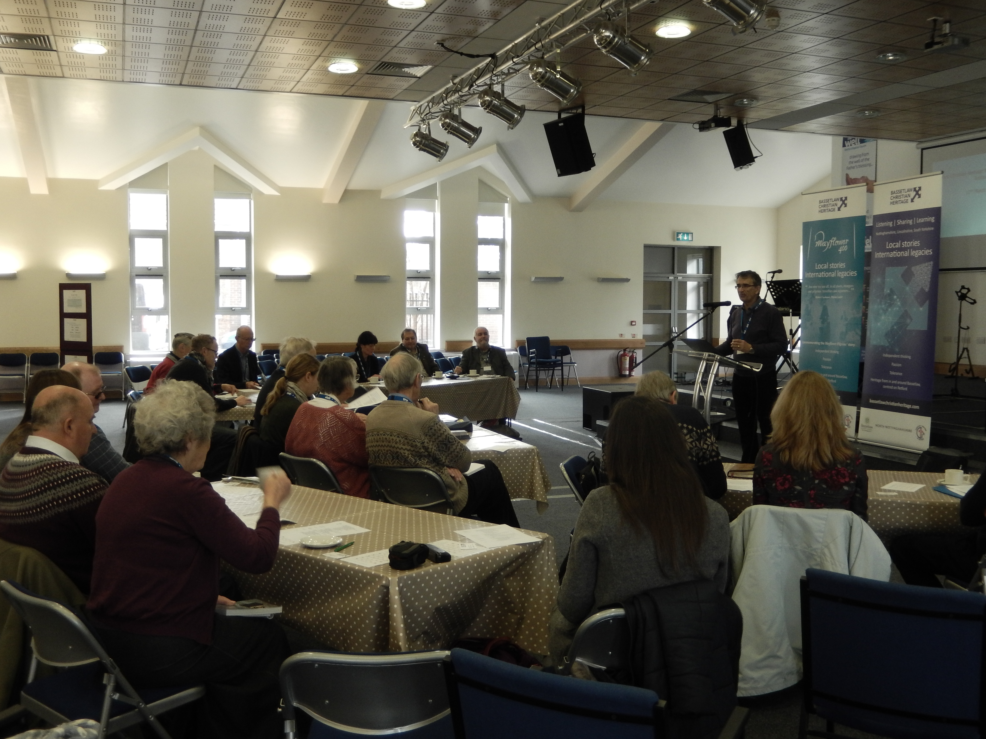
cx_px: 493
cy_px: 370
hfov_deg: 51.4
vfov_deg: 39.7
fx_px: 1025
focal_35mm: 36
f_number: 4
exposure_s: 1/30
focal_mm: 6.5
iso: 280
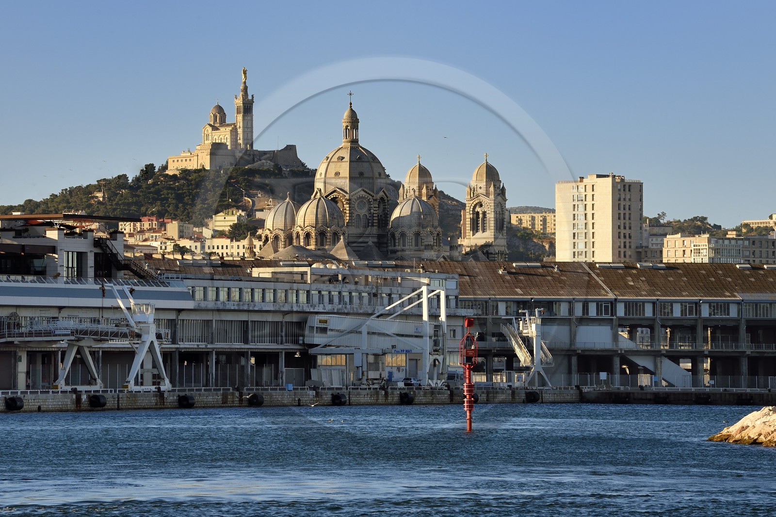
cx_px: 388
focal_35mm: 200
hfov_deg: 10.3
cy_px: 258
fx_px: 4310
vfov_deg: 6.9
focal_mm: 200
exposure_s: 1/250
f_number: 13
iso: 200
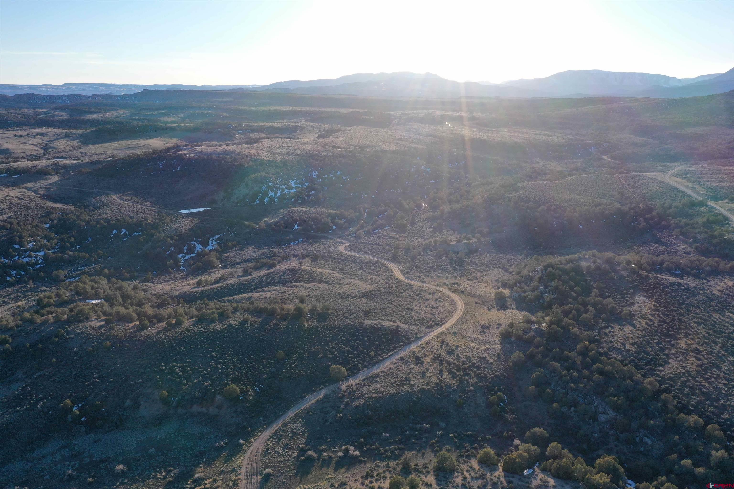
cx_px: 367
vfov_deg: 46.4
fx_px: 571
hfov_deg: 65.5
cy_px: 244
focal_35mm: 28
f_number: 5.6
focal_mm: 10.26
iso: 100
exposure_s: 1/320
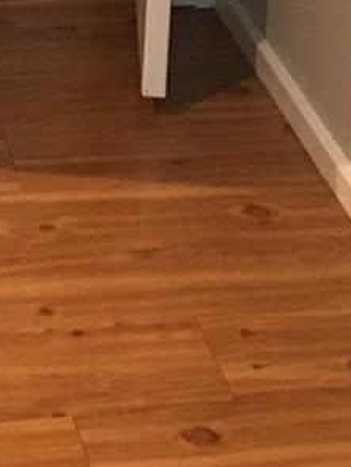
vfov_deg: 11.3
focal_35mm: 150
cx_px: 14
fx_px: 2027
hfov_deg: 9.8
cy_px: -602
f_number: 2.2
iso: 64
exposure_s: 1/15
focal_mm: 4.15
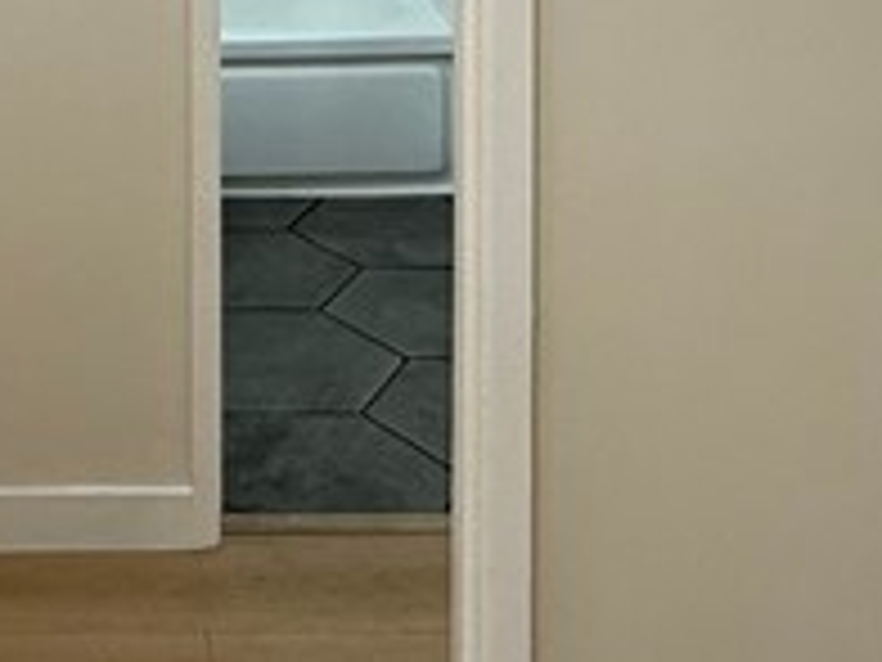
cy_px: -369
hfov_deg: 25.4
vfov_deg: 17.8
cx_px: 14
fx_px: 1860
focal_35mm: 73
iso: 100
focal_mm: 2.22
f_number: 2.2
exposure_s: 1/120
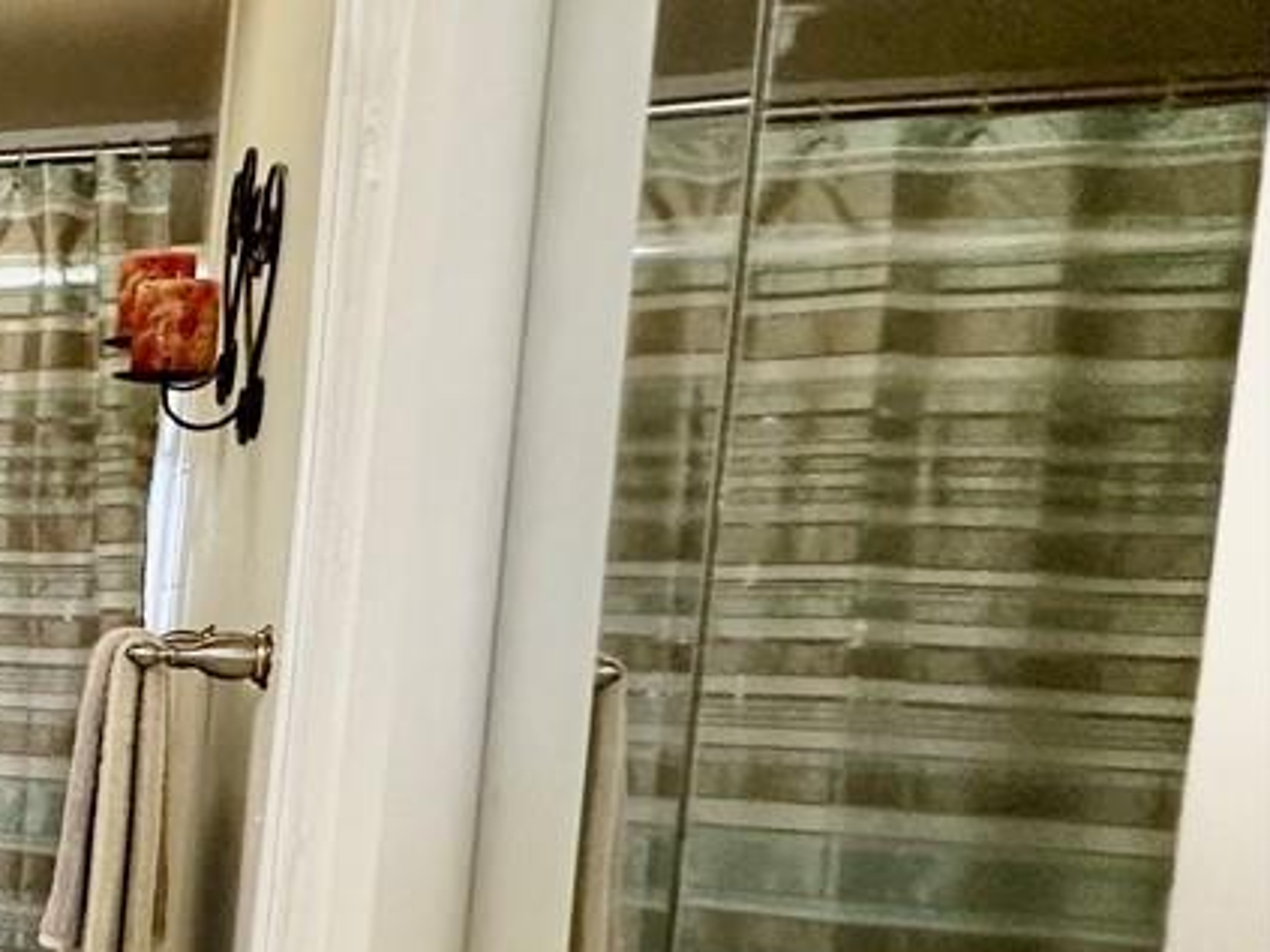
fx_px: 1944
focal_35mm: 53
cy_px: 721
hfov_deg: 20.9
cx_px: -1126
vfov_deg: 27.1
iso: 200
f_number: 2.2
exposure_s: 1/120
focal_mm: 2.22
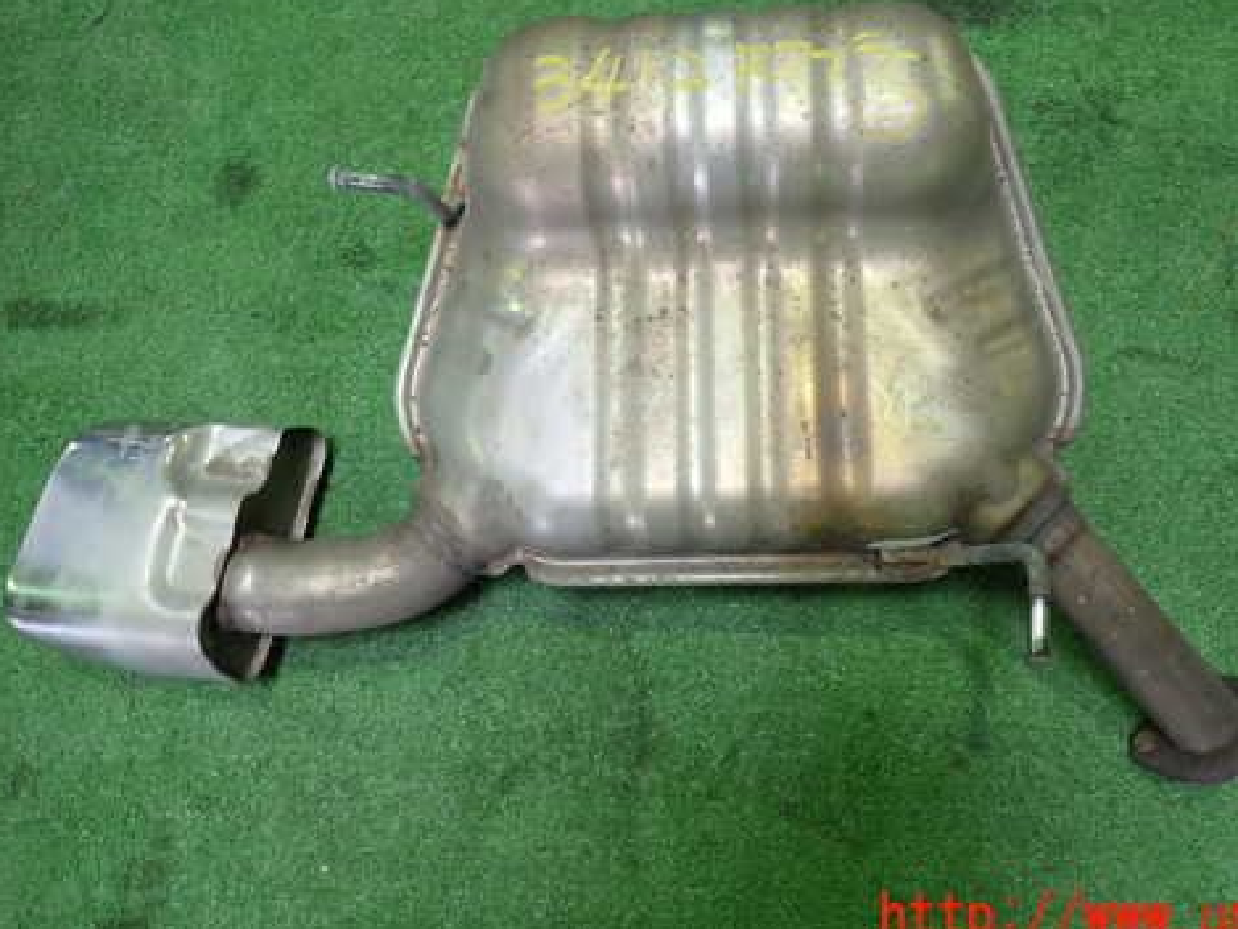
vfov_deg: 43.9
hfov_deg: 56.7
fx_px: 1145
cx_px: 684
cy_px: 356
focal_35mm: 32
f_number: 2
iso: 200
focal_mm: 4.5
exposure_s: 1/40
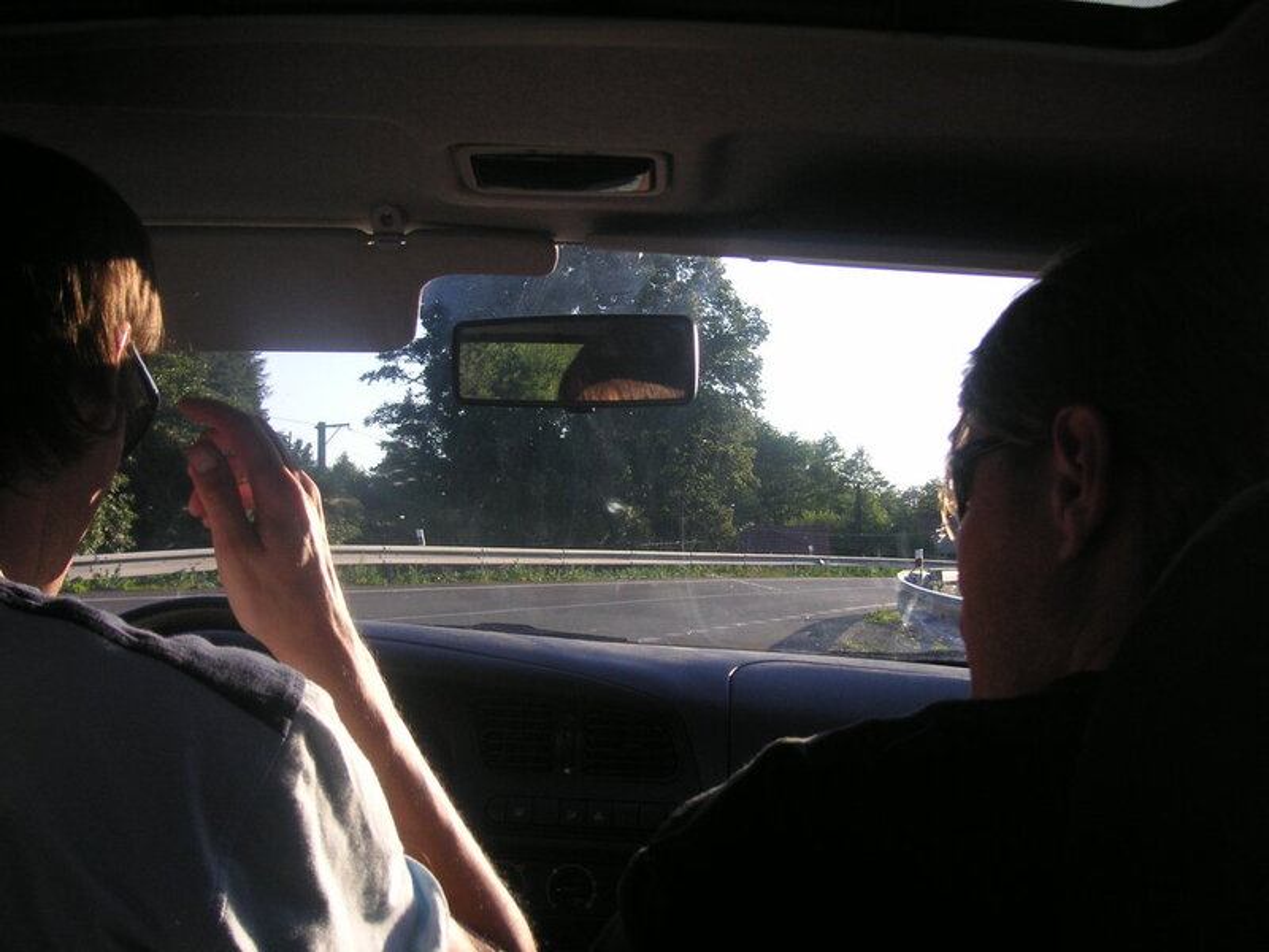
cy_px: 476
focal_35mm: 37
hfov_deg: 50.1
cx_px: 634
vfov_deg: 38.7
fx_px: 1356
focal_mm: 6.1
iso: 50
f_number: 2.8
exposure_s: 1/500
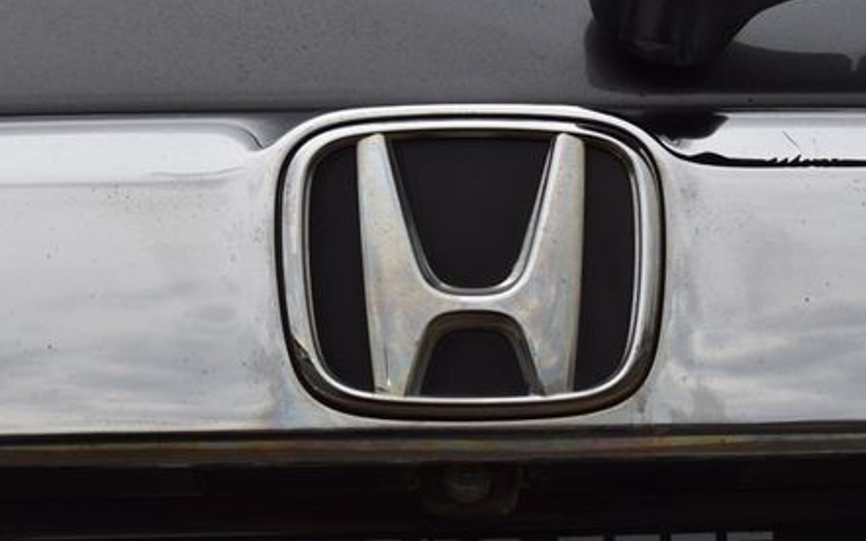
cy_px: 253
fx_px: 2872
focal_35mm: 122
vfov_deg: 10.8
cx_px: 515
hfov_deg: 17.1
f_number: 9
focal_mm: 55
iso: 400
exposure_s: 1/160
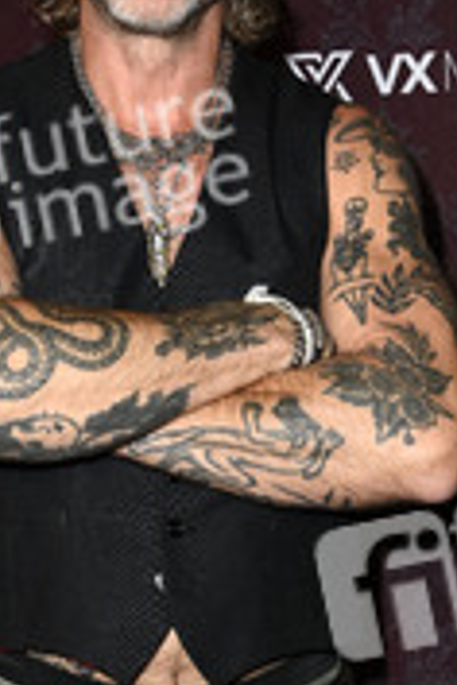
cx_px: 163
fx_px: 2152
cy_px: 375
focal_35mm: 113
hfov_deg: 12.1
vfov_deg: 18.1
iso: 800
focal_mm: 50
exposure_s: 1/200
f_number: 5.6
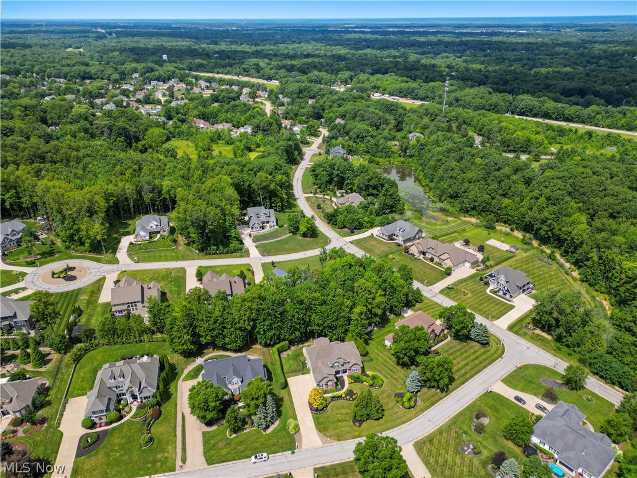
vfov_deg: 56.8
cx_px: 318
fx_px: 442
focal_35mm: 24
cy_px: 239
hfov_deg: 71.6
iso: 110
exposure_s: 1/2500
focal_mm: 6.72
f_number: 1.7
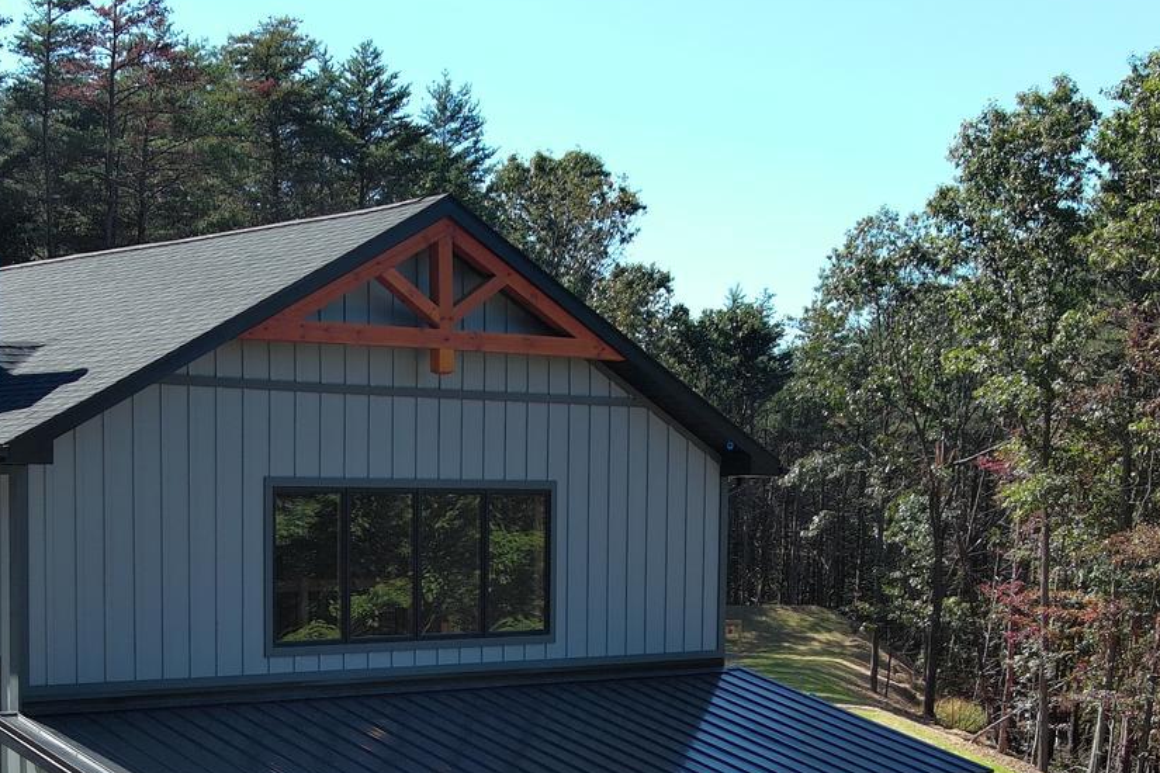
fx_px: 2320
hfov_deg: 27.8
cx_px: 350
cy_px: 691
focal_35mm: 72
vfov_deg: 18.6
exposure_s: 1/616
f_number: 2.8
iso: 100
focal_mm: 10.57
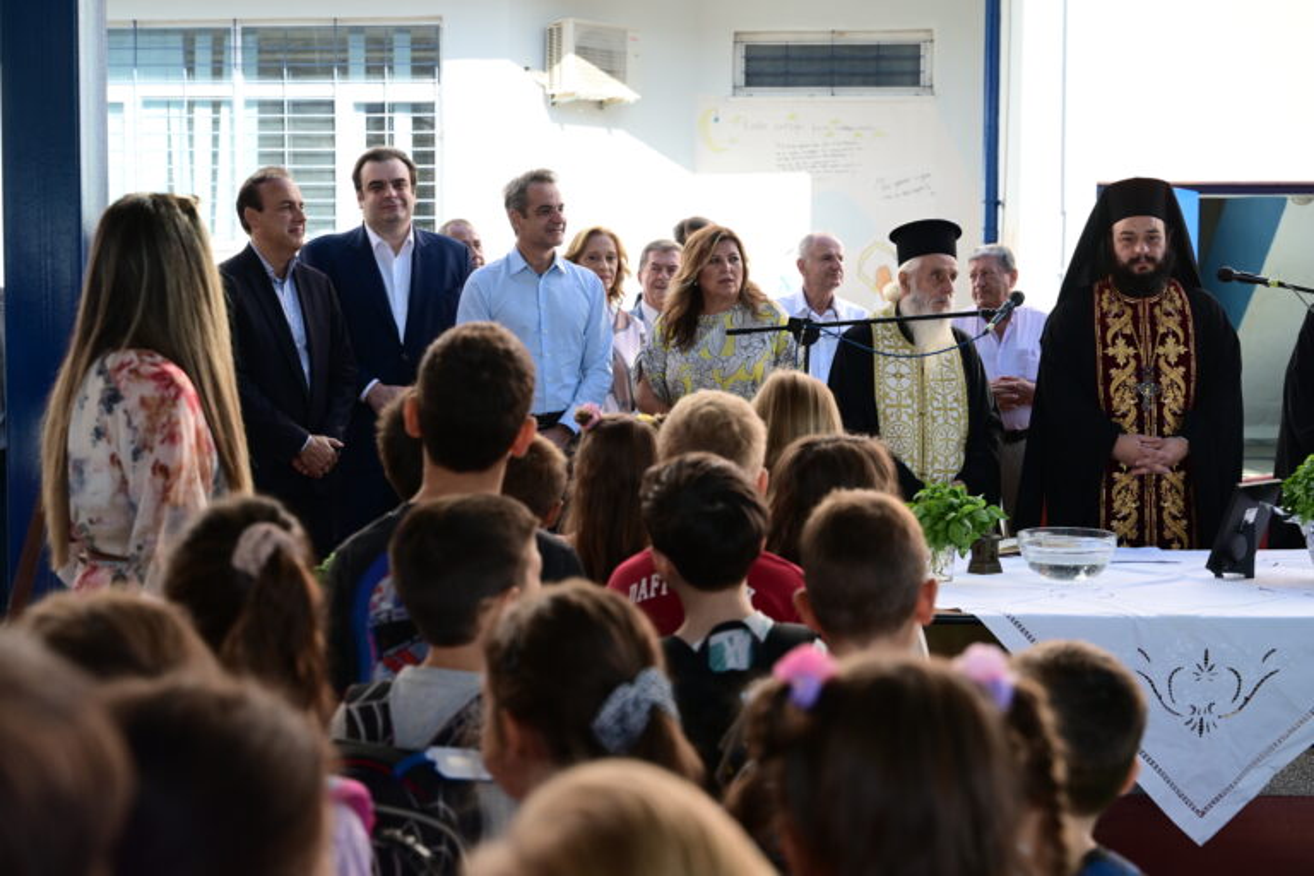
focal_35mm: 52
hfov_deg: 38.2
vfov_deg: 26.0
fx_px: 1898
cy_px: 438
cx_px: 657
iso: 400
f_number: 4.5
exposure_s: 1/500
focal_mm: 52
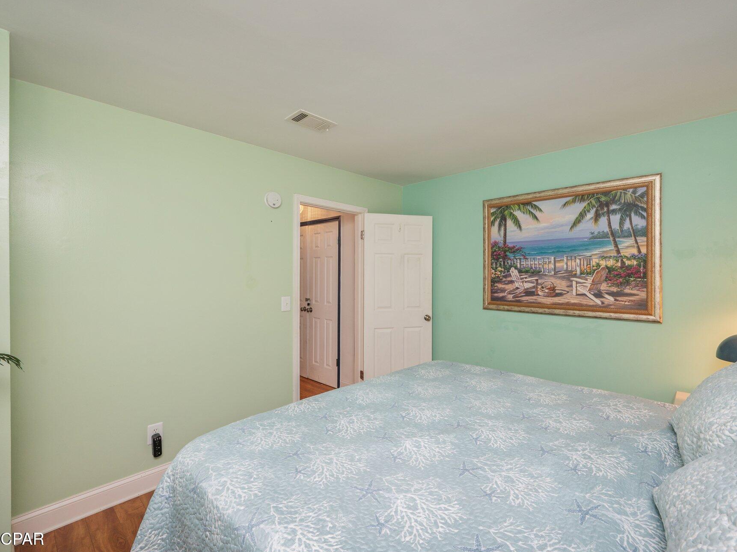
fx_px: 341
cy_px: 275
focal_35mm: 16
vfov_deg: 78.1
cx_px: 383
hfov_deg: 94.5
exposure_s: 1/30
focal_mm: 14
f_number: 9
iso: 400
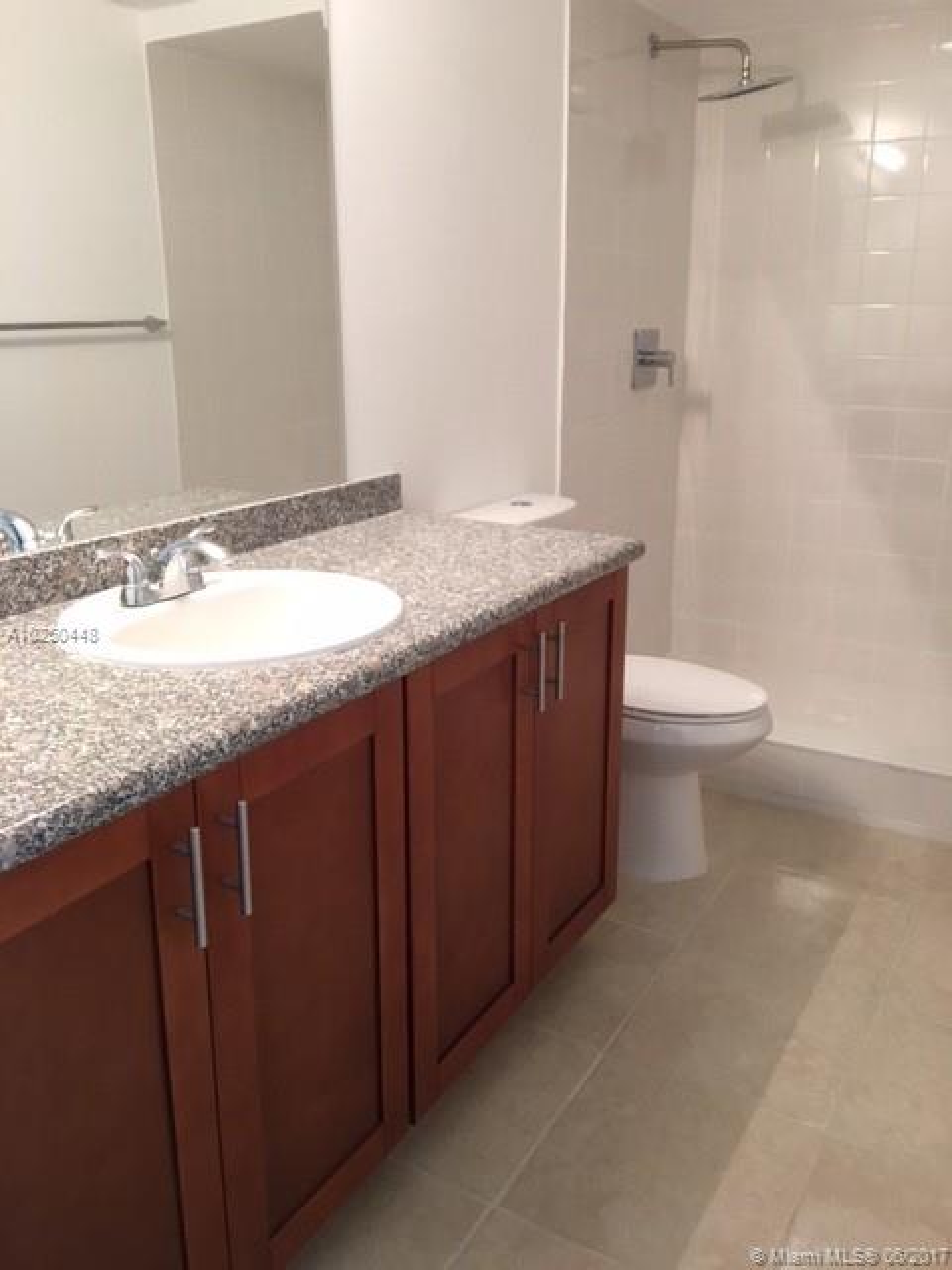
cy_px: 635
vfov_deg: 61.7
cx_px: 476
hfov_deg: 48.2
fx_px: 1063
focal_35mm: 29
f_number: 2.2
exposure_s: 1/30
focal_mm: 4.15
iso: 80
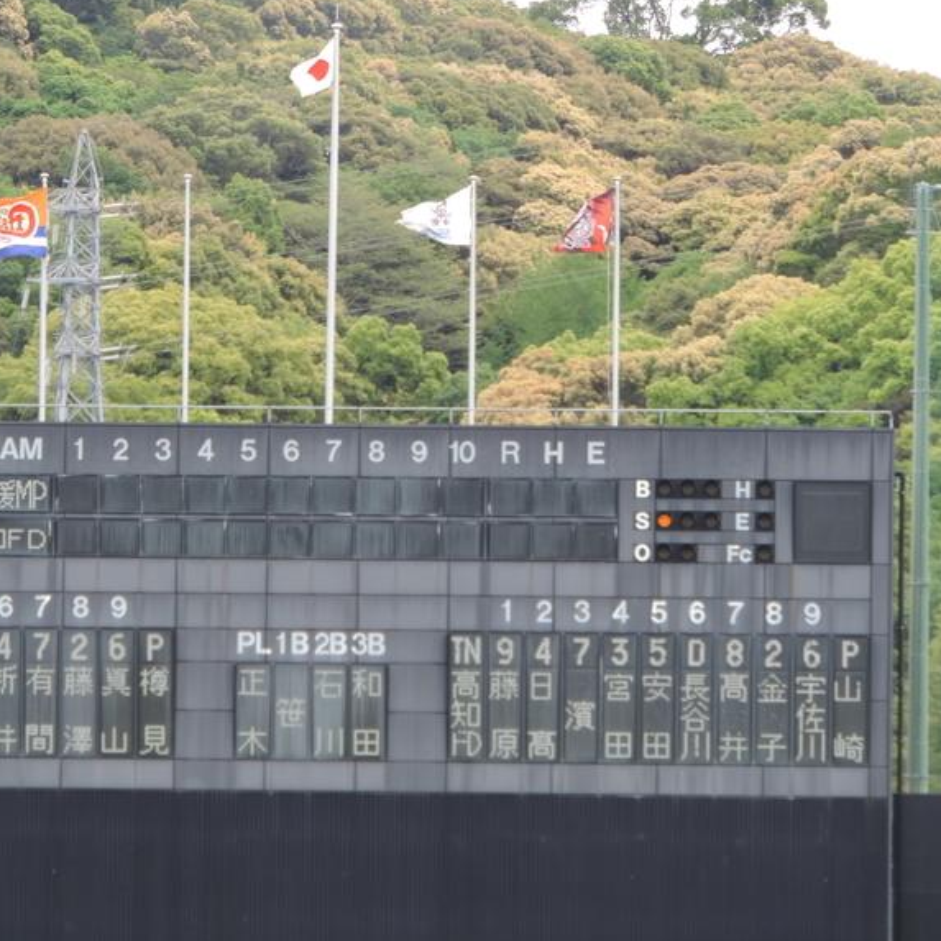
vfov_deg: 7.1
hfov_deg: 7.1
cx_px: 368
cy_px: 455
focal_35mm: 247
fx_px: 7597
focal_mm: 35.6
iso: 90
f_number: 4.6
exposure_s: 1/125
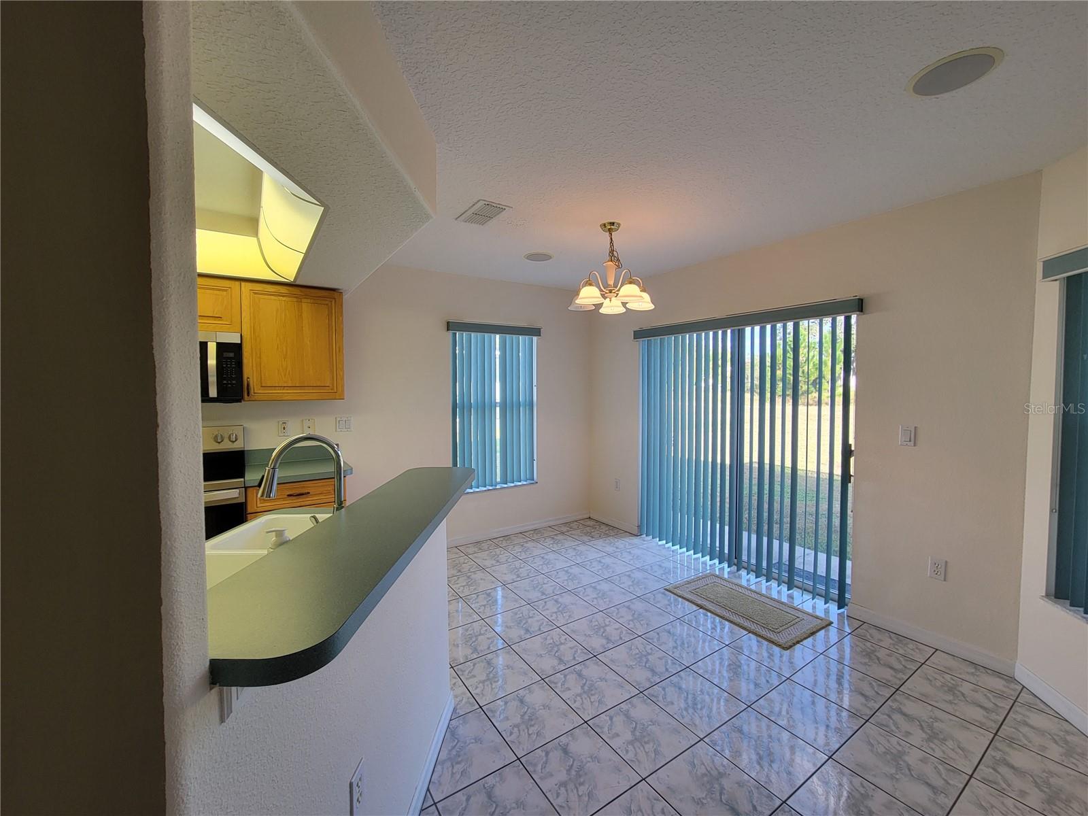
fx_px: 409
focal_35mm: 13
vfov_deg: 89.9
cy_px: 408
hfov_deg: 106.2
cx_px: 544
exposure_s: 1/60
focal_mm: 2.2
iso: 50
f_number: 2.2
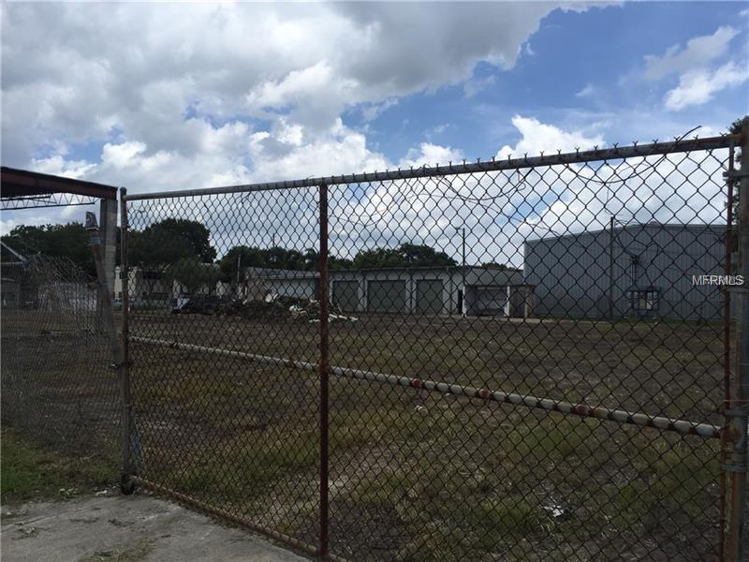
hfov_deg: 61.7
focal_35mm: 29
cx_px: 374
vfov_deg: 48.2
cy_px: 281
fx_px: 627
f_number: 2.2
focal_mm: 4.15
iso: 32
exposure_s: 1/2198
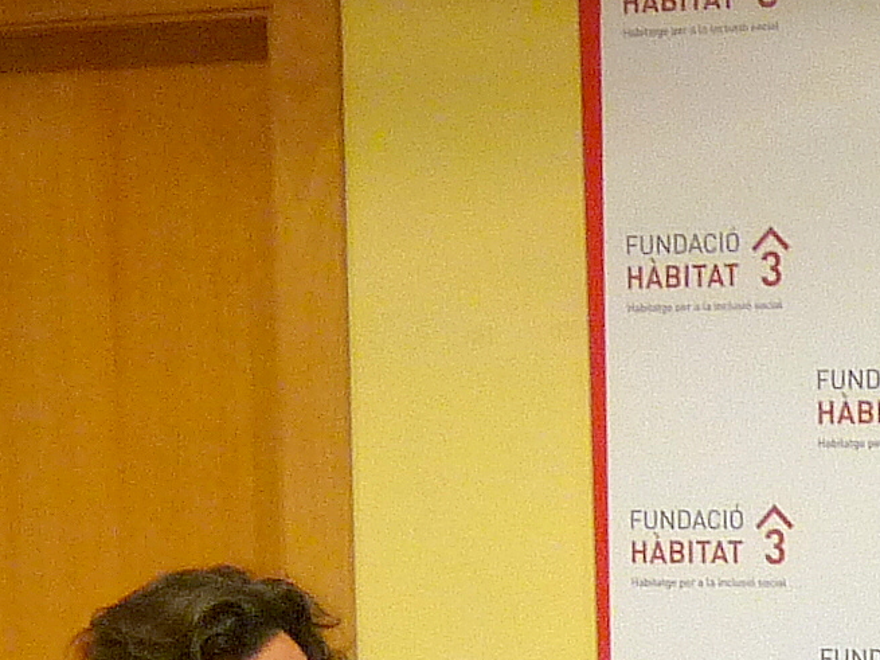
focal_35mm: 197
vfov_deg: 7.5
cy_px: 788
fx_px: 5007
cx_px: 1059
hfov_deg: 9.9
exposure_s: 1/30
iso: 250
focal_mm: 6.4
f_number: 3
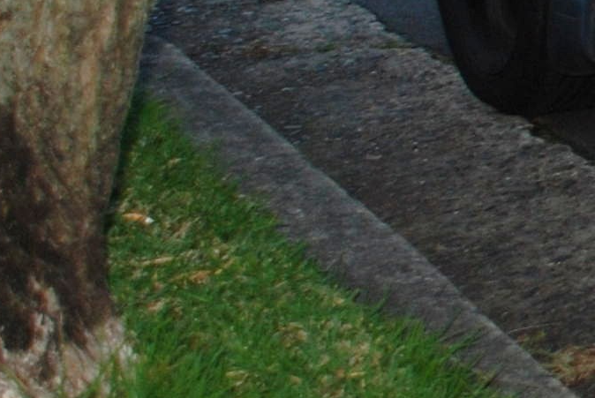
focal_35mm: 224
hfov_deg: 8.1
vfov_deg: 6.1
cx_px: 1668
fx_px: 3706
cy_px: -145
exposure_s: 1/60
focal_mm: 26
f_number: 4
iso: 200
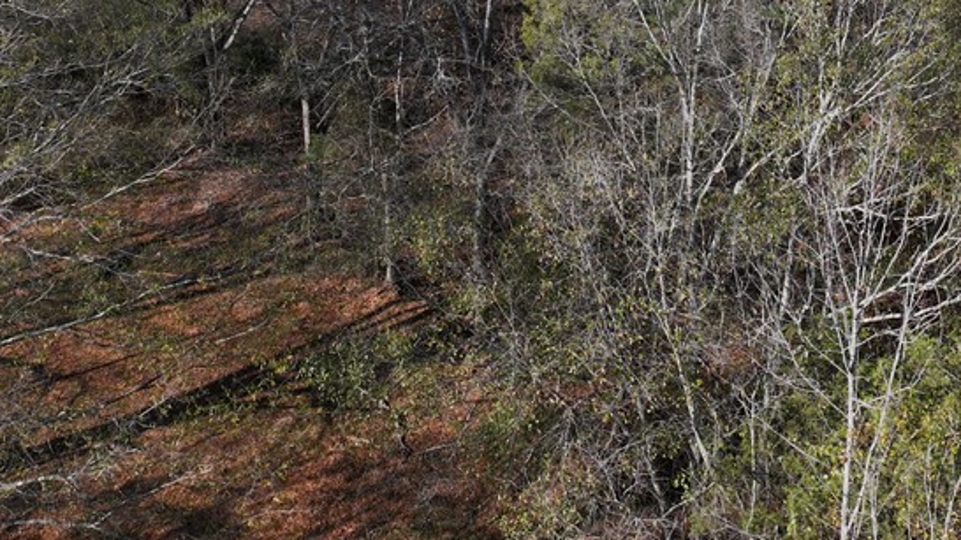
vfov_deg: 22.3
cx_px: 649
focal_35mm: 49
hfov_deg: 41.5
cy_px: -128
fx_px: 1248
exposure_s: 1/320
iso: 130
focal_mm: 12.29
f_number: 2.8
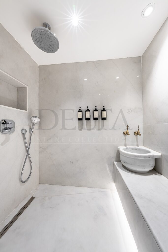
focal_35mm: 12
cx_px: 84
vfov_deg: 112.6
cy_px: 126
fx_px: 84
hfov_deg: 90.0
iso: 100
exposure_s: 1/1.25
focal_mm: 12
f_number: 14
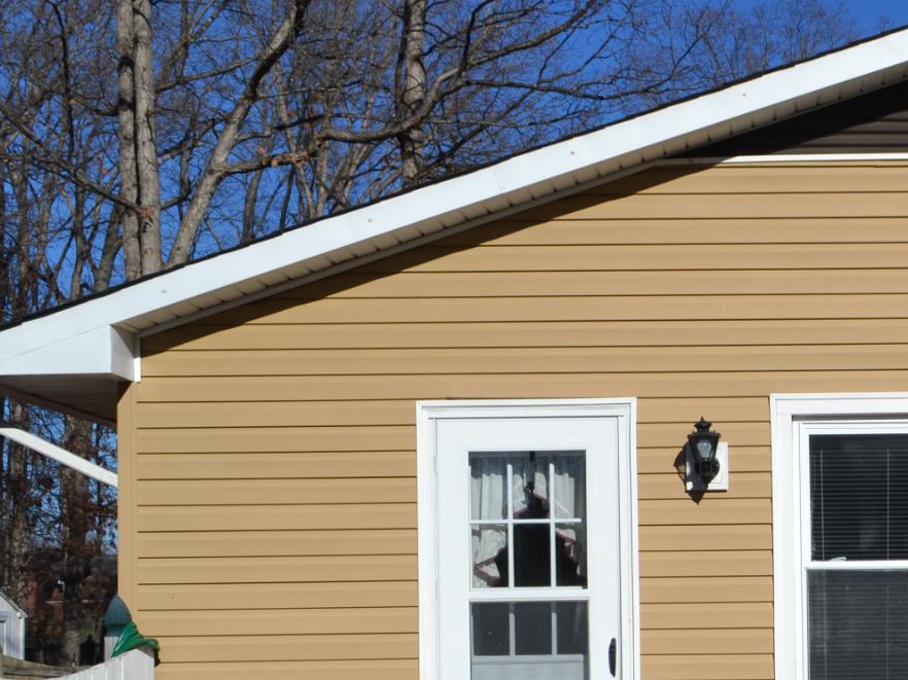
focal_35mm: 67
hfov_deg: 27.6
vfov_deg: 21.5
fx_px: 1757
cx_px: 874
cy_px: 595
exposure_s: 1/320
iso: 100
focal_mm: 20
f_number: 9
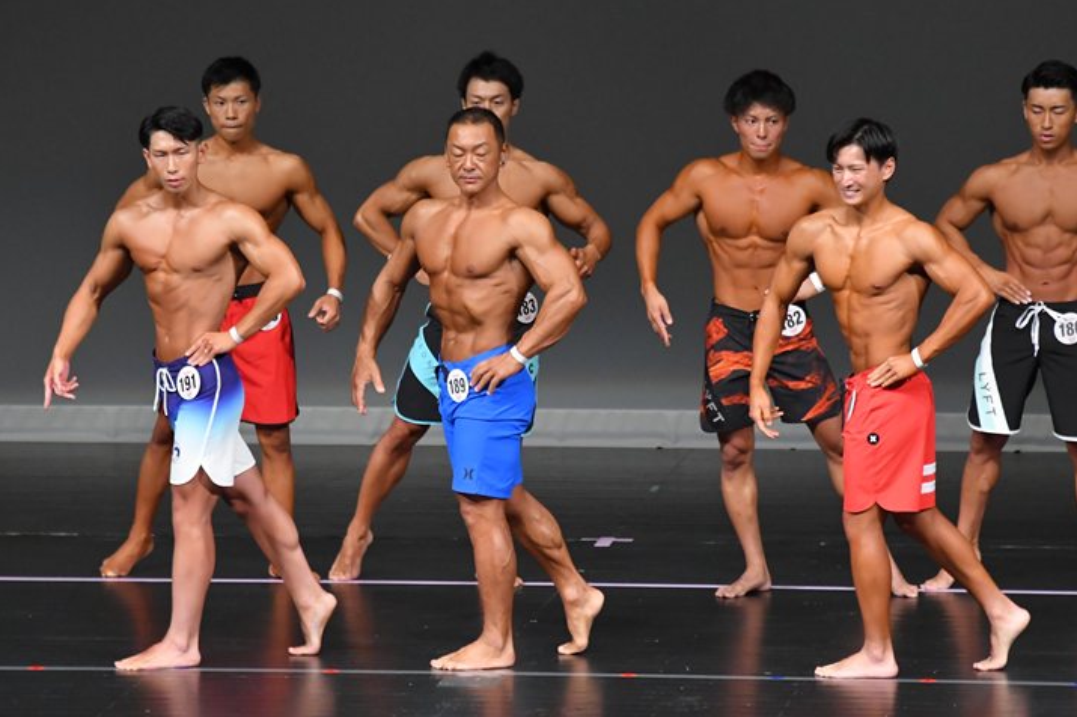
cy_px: 336
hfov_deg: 6.3
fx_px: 9718
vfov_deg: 4.2
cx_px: 555
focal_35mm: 325
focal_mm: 200
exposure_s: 1/400
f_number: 5.6
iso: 4000
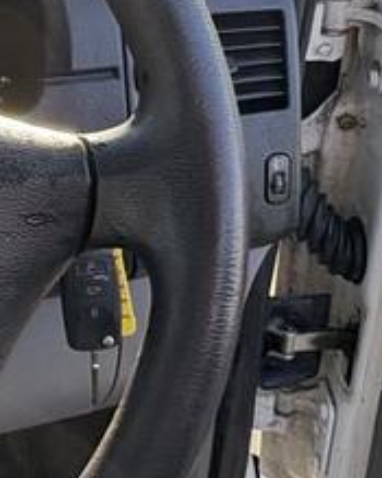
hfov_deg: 25.0
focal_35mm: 56
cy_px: 164
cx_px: -52
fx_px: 792
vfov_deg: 33.3
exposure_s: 1/138
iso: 100
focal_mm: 2.22
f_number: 2.2
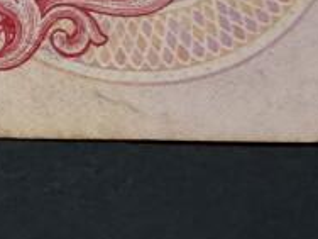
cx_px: -545
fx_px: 1644
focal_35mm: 179
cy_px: -93
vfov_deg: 8.2
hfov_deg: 9.4
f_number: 1.8
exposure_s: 1/50
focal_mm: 4.6
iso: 100
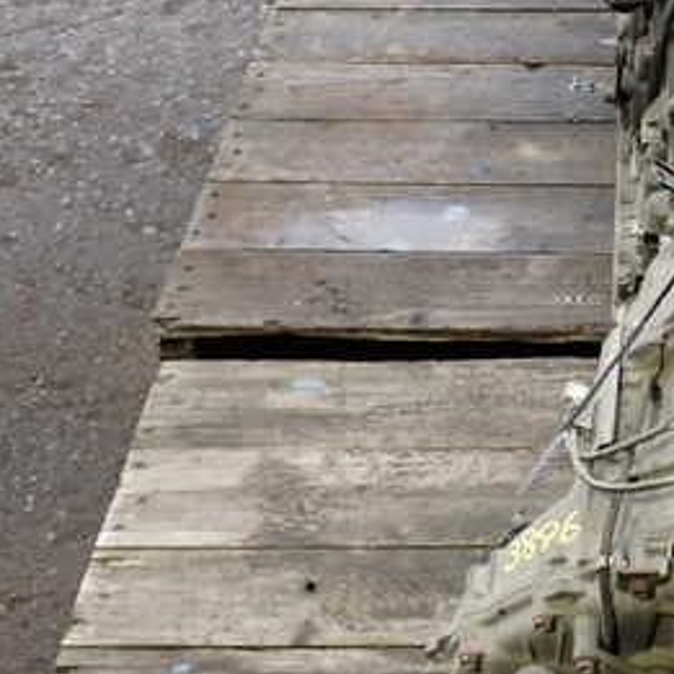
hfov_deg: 25.1
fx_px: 1432
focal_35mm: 65
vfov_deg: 26.5
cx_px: 687
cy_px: 287
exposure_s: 1/30
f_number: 2.4
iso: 320
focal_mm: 5.79
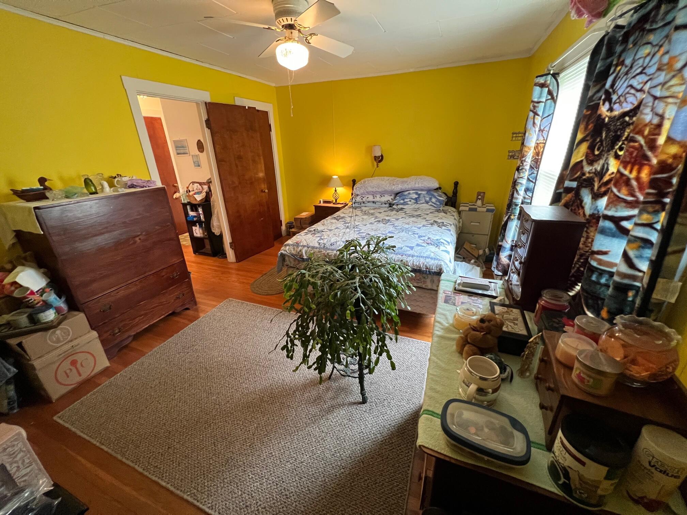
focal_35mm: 13
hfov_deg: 106.2
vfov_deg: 89.9
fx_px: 258
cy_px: 258
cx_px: 344
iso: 500
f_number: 1.8
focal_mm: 1.57
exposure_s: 1/60
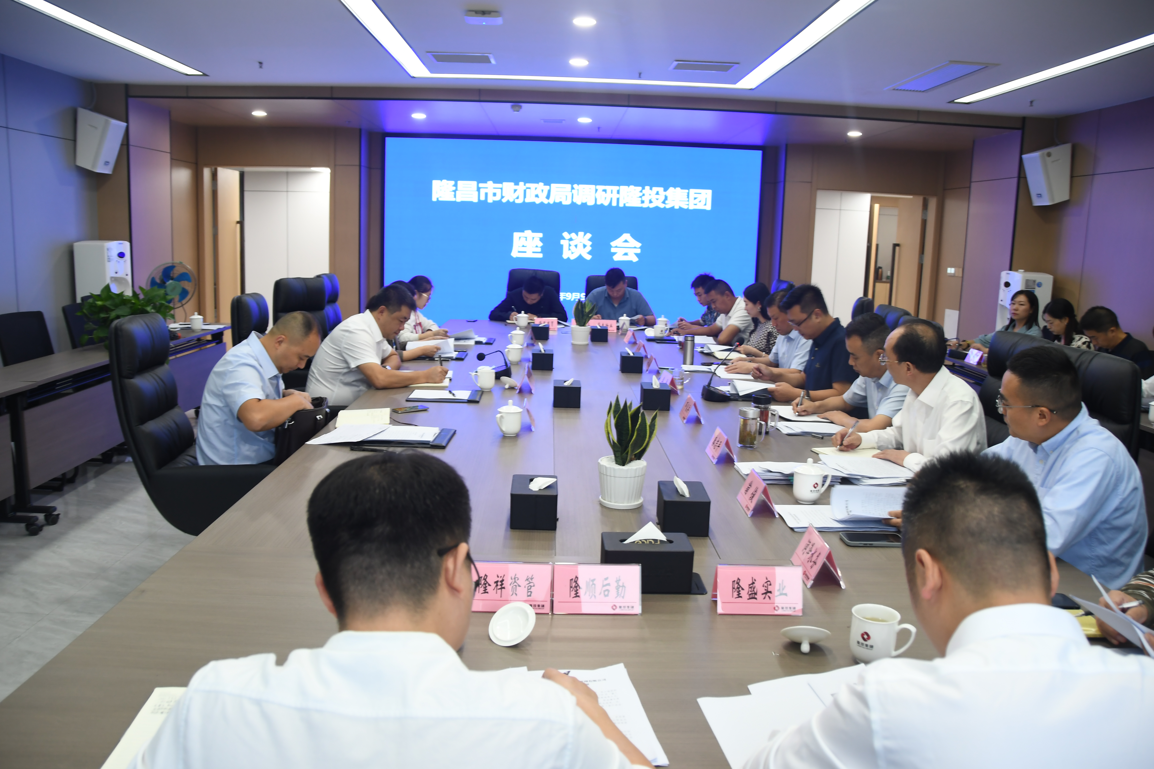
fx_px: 865
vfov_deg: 47.9
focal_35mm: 27
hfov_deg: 67.4
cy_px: 384
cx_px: 577
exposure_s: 1/30
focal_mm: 18
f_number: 3.5
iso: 400
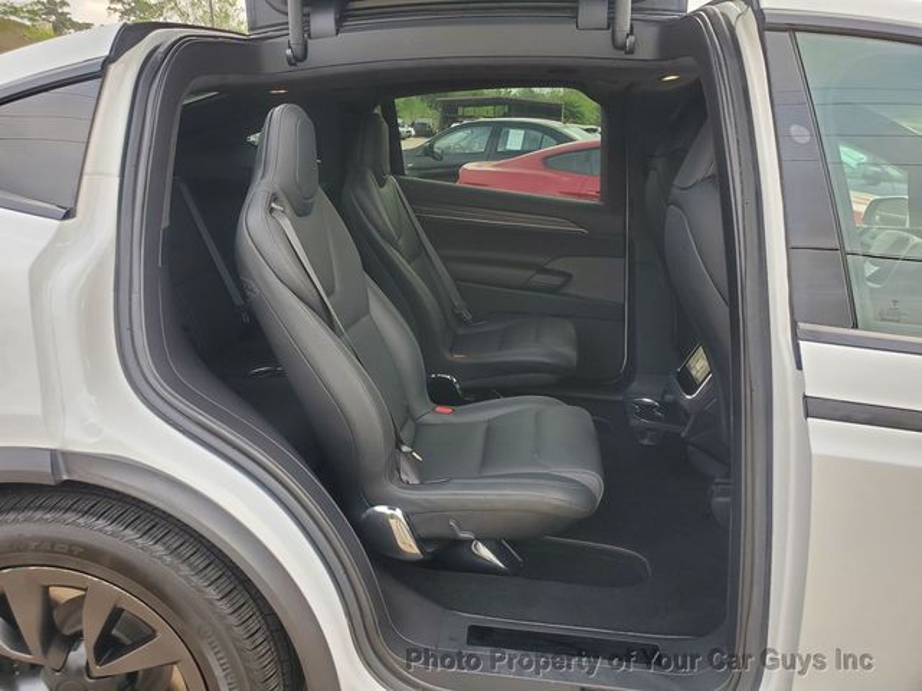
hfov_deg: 67.3
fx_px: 693
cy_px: 346
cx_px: 461
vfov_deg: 53.1
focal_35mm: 26
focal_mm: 4.3
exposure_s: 1/101
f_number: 2.4
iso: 80
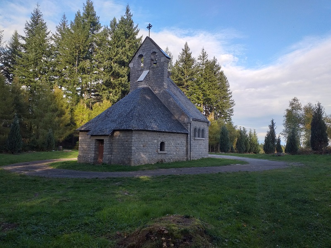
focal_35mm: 27
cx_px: 166
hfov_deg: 65.3
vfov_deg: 51.4
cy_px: 124
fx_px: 258
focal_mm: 3.6
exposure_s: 1/448
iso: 40
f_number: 1.9
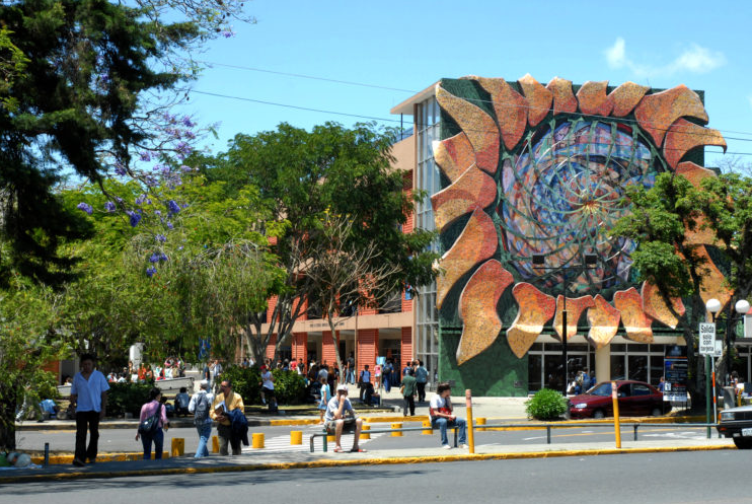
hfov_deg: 33.9
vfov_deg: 23.1
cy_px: 251
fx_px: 1234
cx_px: 371
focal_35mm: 59
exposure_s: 1/320
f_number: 9
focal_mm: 38
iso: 400
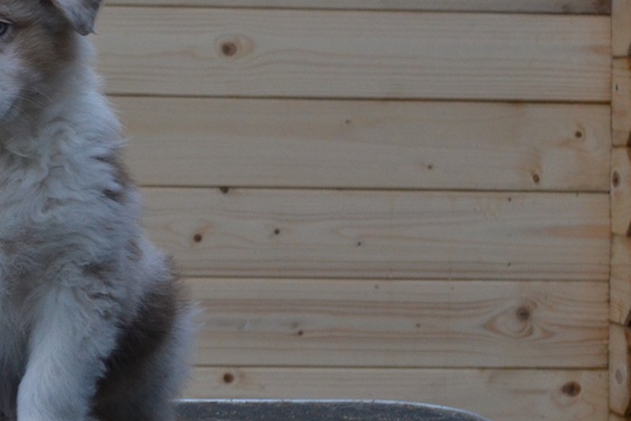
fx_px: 1946
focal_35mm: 111
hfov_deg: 18.0
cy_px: 39
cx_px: 6
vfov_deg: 12.3
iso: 1400
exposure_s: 1/500
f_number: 4.8
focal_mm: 32
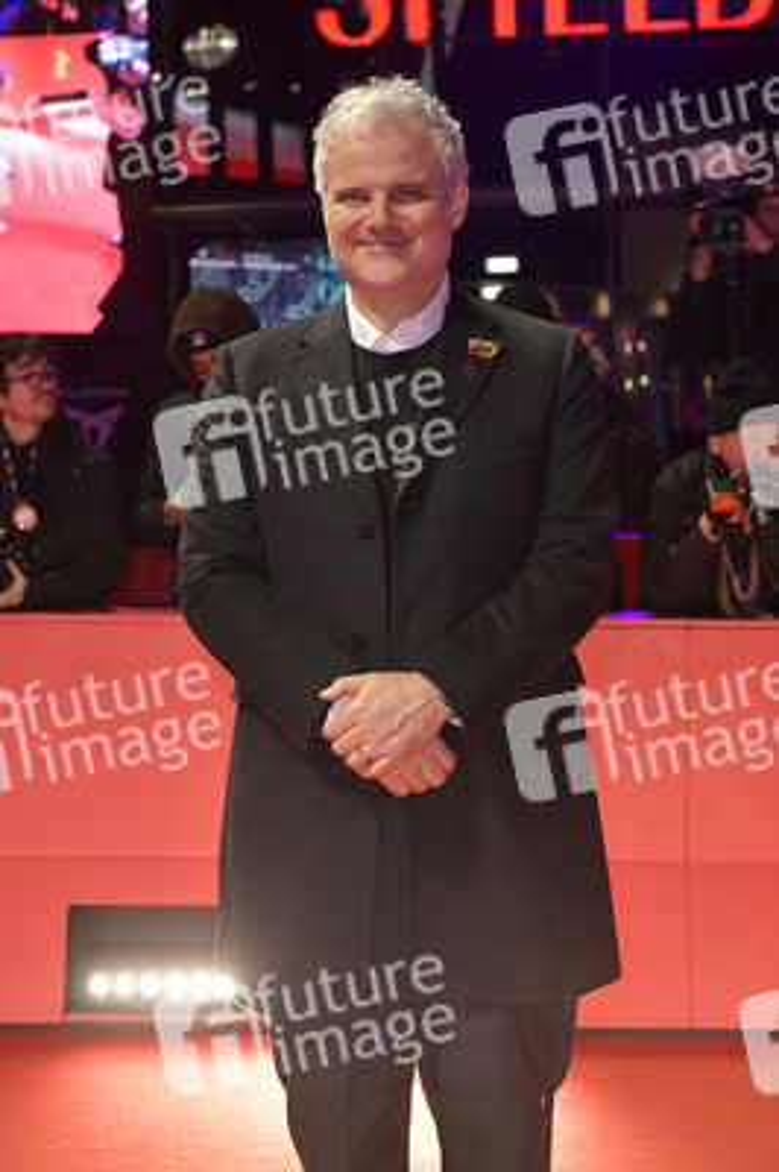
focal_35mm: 62
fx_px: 2016
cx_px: 390
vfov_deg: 32.4
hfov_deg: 21.9
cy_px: 586
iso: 2000
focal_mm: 62
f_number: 6.3
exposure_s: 1/250
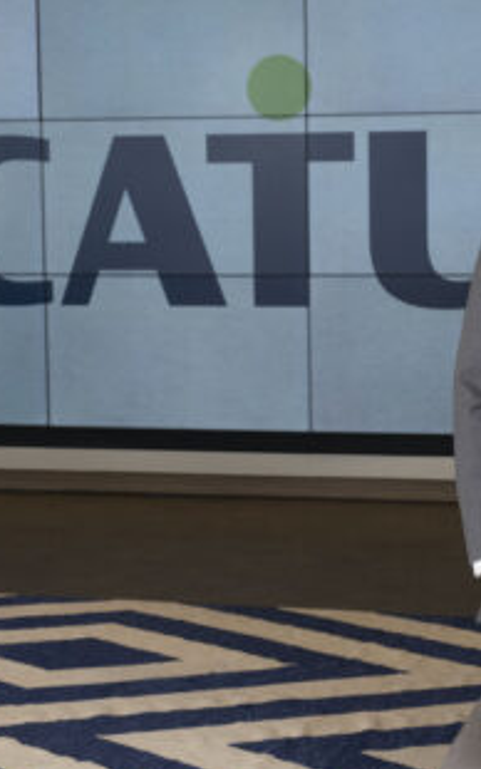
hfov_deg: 15.3
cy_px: 329
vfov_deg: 24.3
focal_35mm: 85
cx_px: 330
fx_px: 1781
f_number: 5.6
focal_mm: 31.1
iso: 800
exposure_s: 1/250
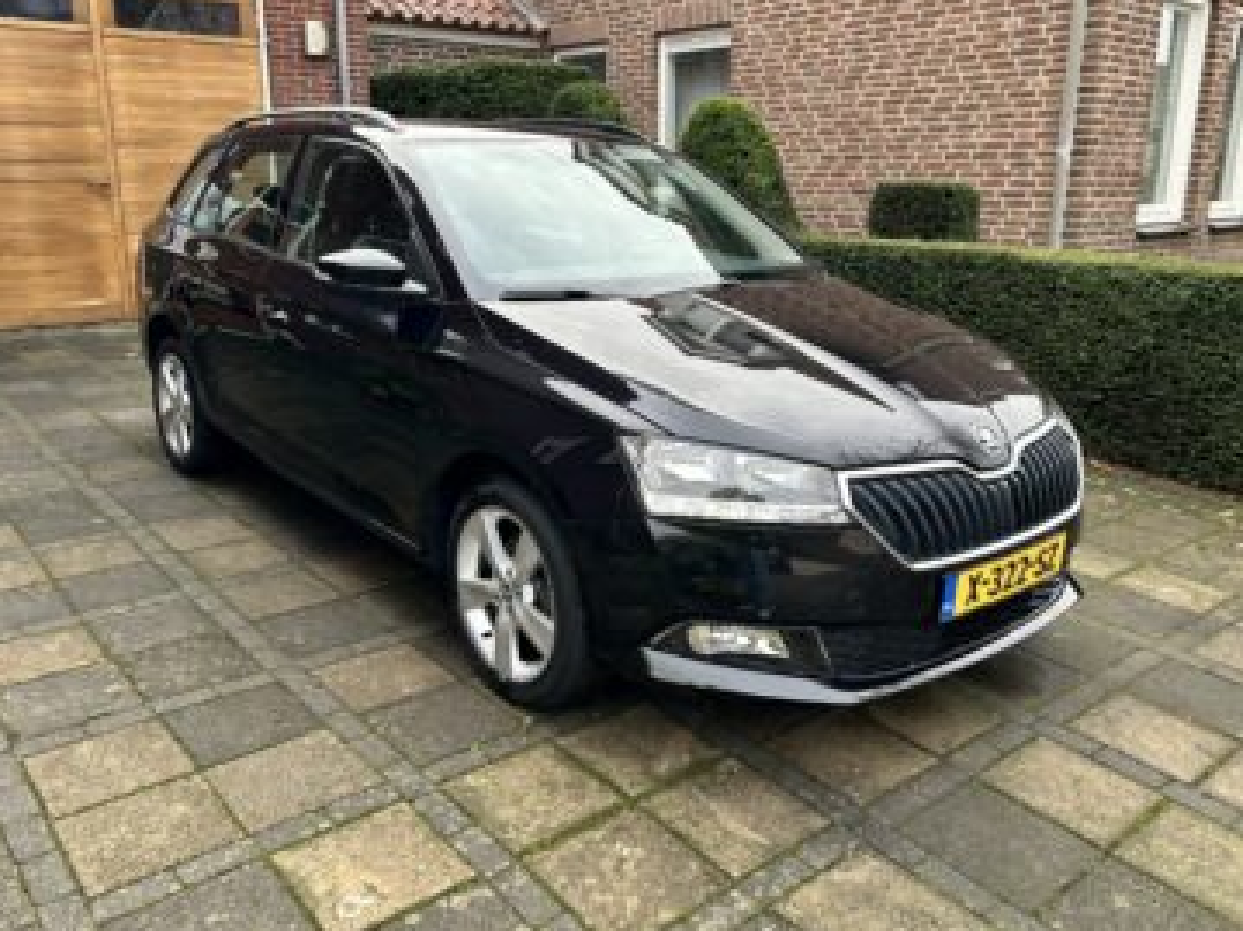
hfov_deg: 61.7
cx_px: 609
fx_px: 1041
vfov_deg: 48.2
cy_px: 429
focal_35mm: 29
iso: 40
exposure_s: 1/205
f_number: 1.5
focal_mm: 5.7
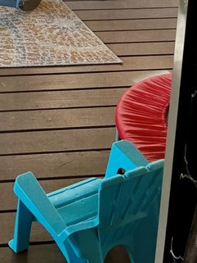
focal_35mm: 83
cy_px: -130
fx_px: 629
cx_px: -106
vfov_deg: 20.3
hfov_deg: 16.1
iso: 40
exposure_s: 1/252
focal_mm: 5.7
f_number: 1.5
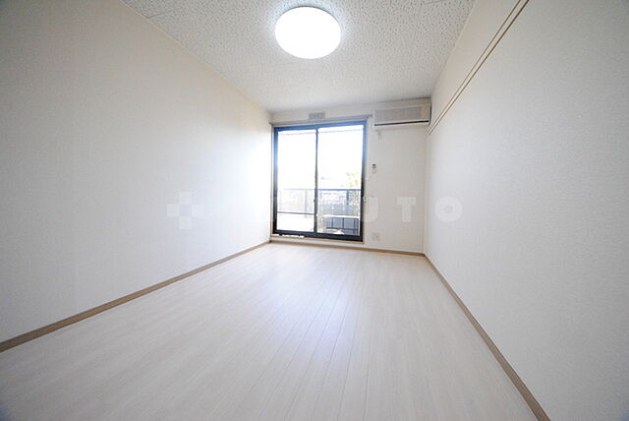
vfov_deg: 90.1
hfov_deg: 112.6
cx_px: 314
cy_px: 210
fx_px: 210
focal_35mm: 12
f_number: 6.3
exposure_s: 1/160
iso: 1600
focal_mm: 8
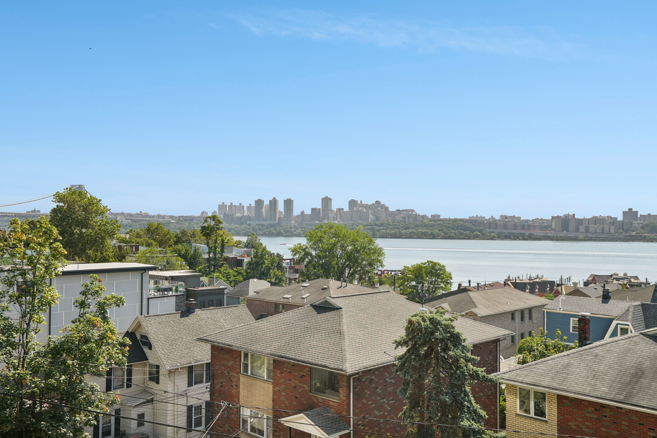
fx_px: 639
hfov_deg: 54.4
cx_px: 328
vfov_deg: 37.8
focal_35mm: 35
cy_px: 219
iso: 320
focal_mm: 35
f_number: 8
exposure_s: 1/100
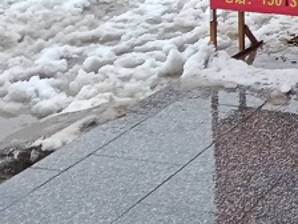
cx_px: 520
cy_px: -79
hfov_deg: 17.5
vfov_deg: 15.1
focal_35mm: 93
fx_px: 801
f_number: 1.8
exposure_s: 1/781
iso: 103
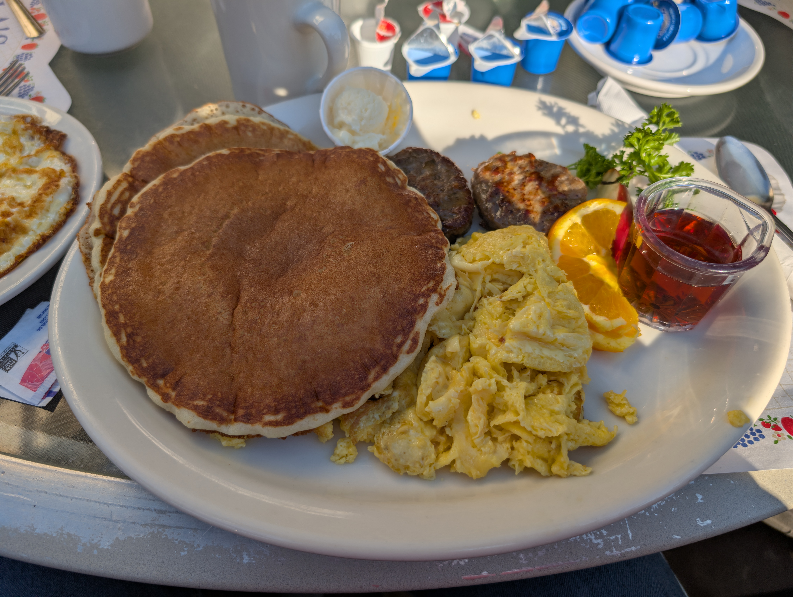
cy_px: 298
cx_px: 396
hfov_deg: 71.5
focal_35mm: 24
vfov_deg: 56.9
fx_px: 551
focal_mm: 6.9
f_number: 1.68
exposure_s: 1/649
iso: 20
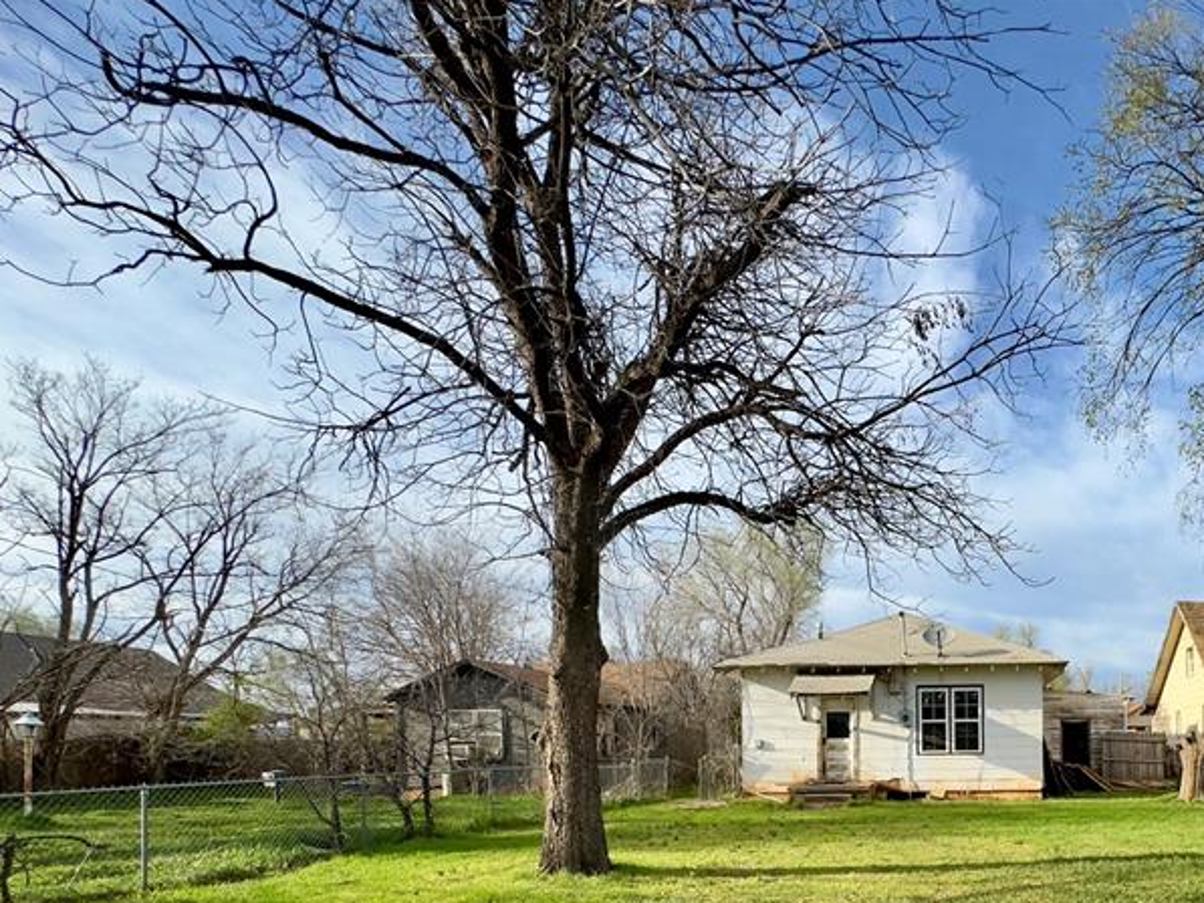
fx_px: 835
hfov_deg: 65.5
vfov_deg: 51.8
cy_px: 768
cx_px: 952
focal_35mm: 24
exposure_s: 1/1277
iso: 40
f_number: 2.2
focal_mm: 2.22
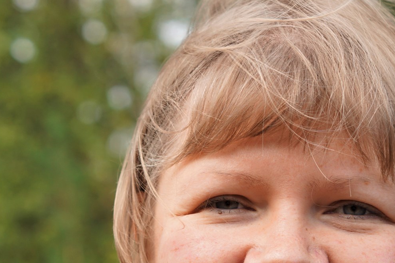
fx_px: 2117
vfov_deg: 7.1
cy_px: 170
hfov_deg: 10.7
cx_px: 173
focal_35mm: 193
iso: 100
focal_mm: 50
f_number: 4
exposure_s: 1/160
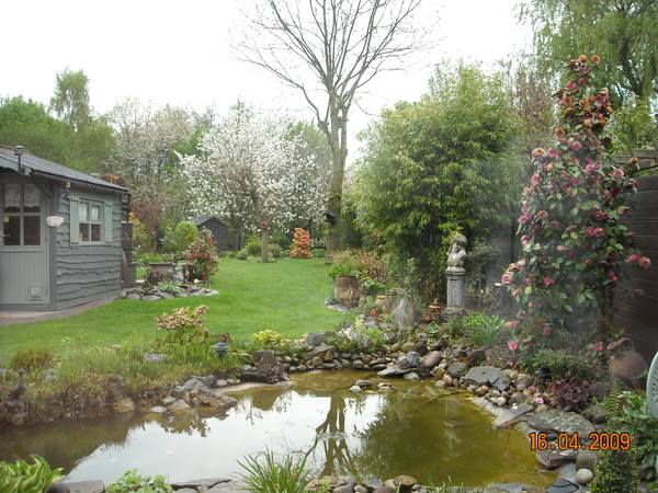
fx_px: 665
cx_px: 329
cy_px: 246
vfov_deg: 40.7
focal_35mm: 35
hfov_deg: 52.6
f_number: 2.8
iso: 64
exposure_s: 1/125
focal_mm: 5.7
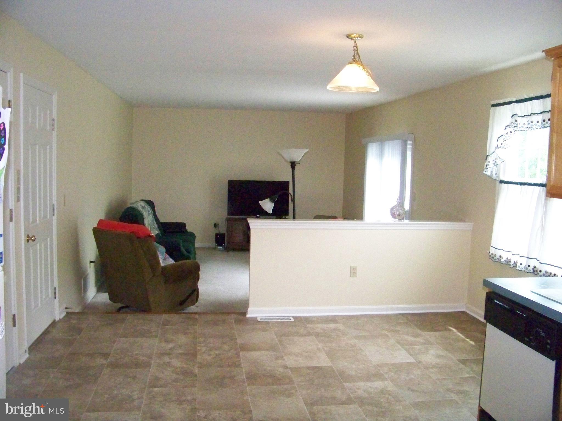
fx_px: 536
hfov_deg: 55.4
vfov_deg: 42.9
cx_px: 281
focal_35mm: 33
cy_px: 210
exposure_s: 1/500
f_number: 2.8
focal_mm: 5.85
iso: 1600
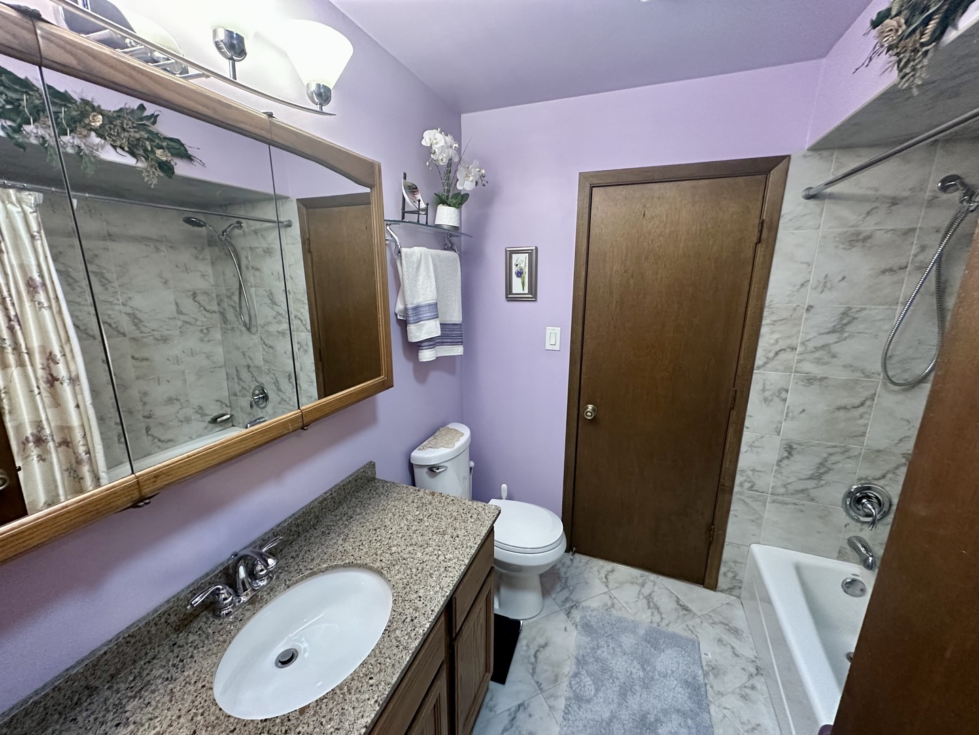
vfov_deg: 85.7
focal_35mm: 14
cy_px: 368
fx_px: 396
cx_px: 490
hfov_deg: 102.1
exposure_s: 1/60
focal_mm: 2.22
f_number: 2.2
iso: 500
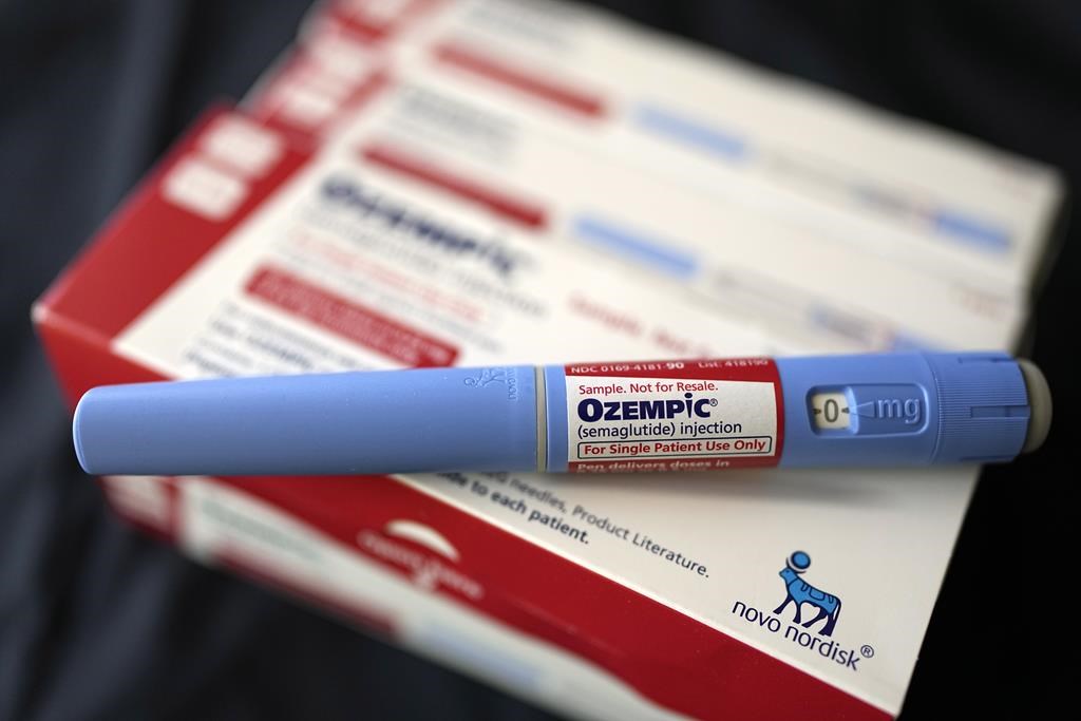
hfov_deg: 54.4
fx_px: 1051
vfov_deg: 37.9
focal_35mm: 35
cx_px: 540
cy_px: 360
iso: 640
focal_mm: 35
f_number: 1.4
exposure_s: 1/1000
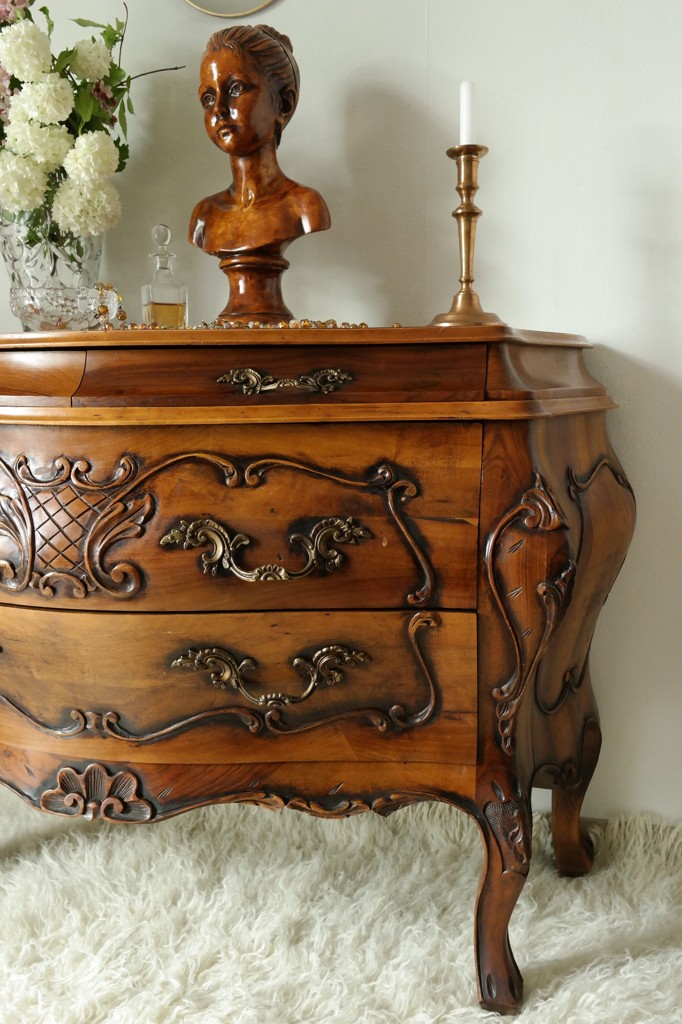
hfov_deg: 43.6
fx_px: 852
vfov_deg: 61.9
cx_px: 341
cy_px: 512
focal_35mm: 30
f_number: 5.6
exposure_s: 1/50
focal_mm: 20
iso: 1600
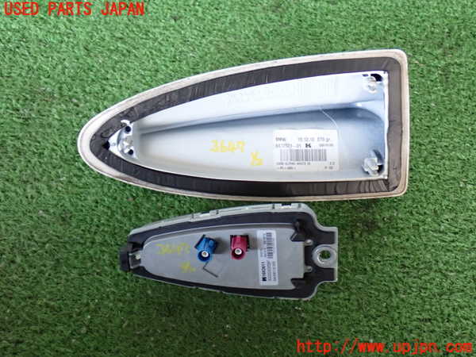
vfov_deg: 25.2
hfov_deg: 33.2
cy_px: 178
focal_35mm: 58
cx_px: 238
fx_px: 798
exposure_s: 1/40
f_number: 3.5
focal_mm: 10.35
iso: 800
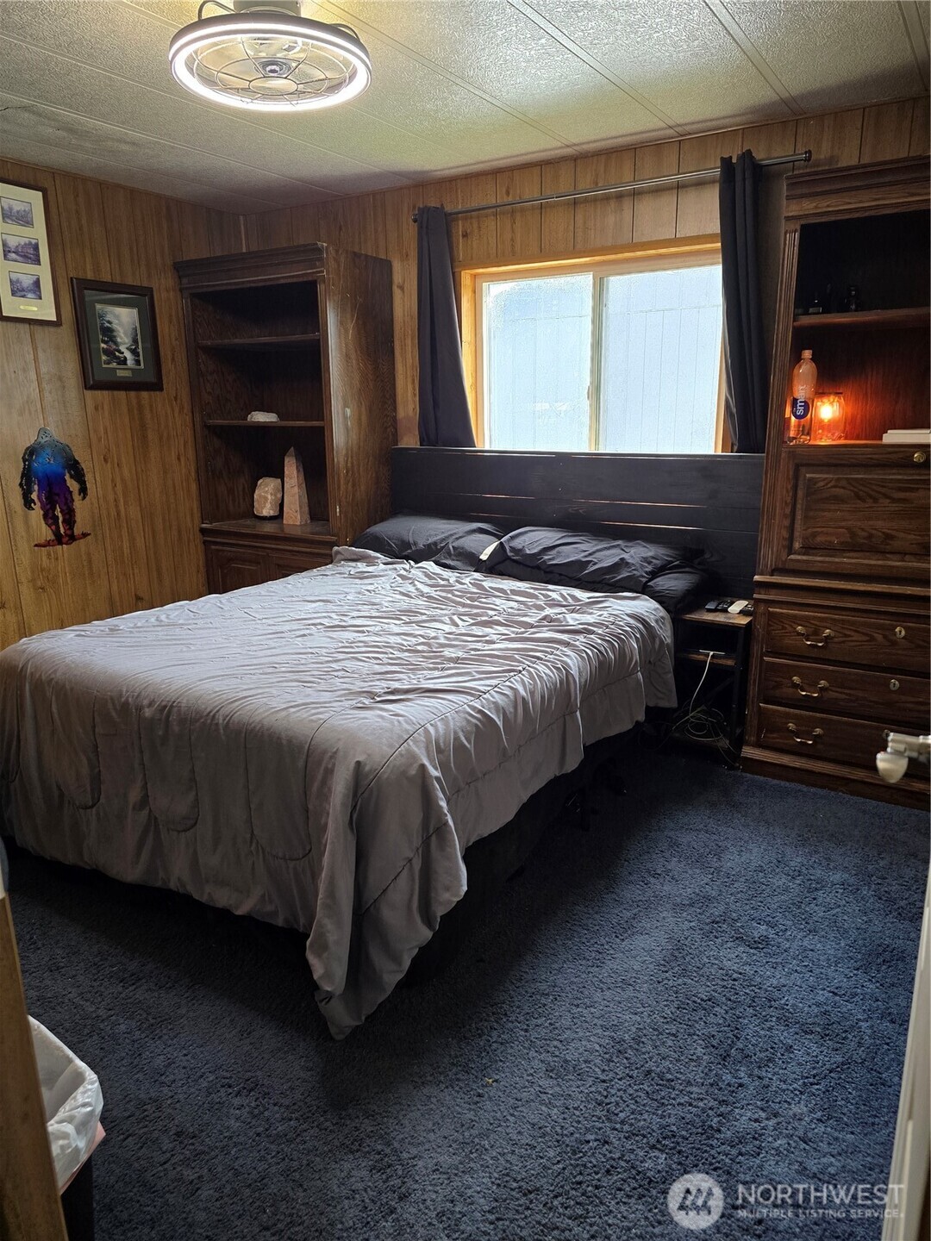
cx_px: 466
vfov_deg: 73.9
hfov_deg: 58.9
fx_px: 825
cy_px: 620
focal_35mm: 23
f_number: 1.7
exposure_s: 1/120
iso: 320
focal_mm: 6.3
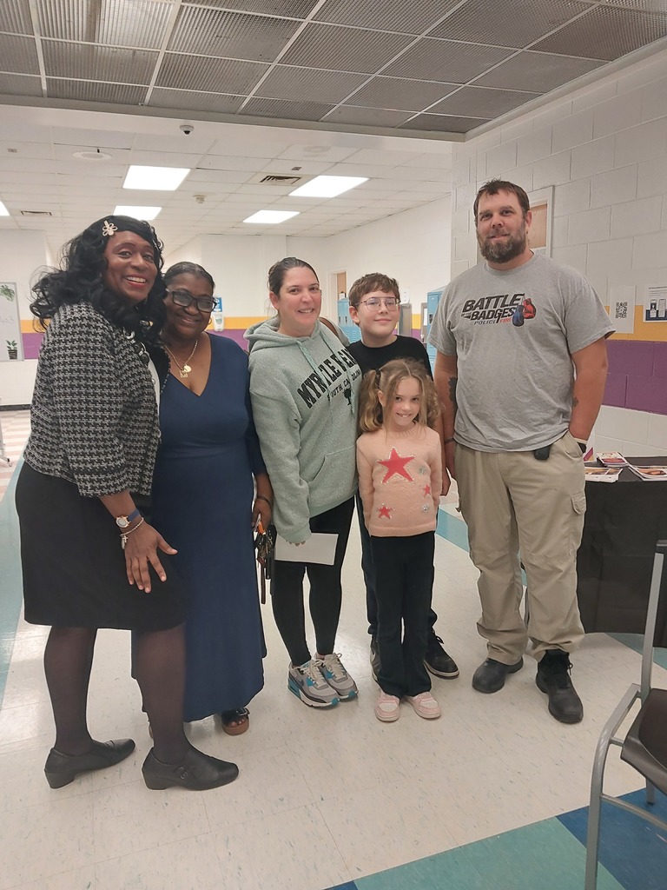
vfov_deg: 65.3
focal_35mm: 27
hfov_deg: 51.4
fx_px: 694
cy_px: 445
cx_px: 334
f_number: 1.8
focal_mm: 4
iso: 250
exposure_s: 1/60
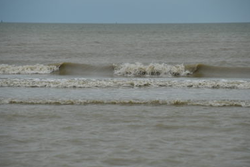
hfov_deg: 7.8
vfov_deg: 5.2
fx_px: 1827
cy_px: 87
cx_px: 130
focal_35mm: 263
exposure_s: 1/320
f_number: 6
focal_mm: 165
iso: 1250
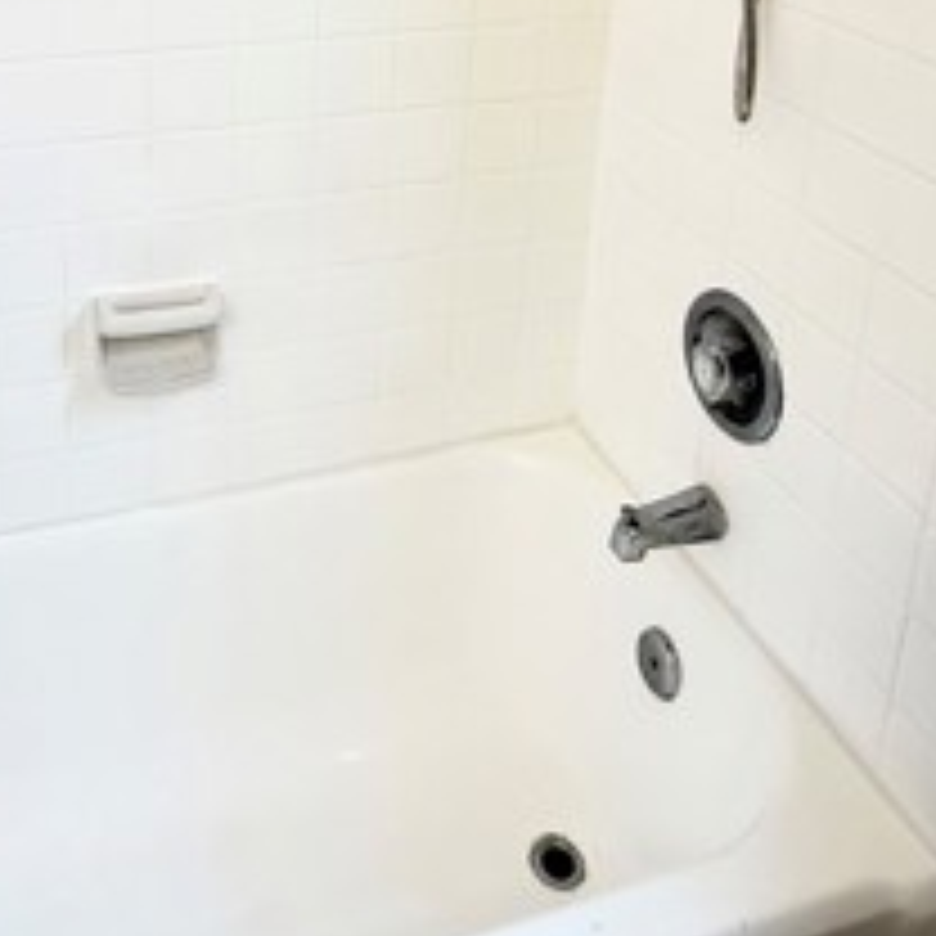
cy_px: -27
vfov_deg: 38.3
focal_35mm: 38
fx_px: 1162
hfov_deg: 43.1
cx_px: 297
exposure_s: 1/120
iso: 200
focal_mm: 2.22
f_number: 2.2
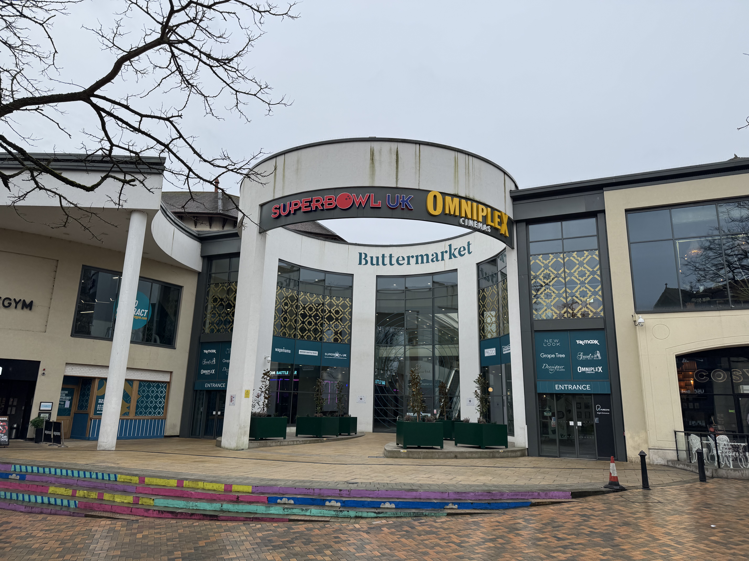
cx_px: 374
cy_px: 280
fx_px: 519
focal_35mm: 24
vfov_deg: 56.8
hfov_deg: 71.6
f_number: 1.78
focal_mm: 6.76
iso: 80
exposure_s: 1/1767
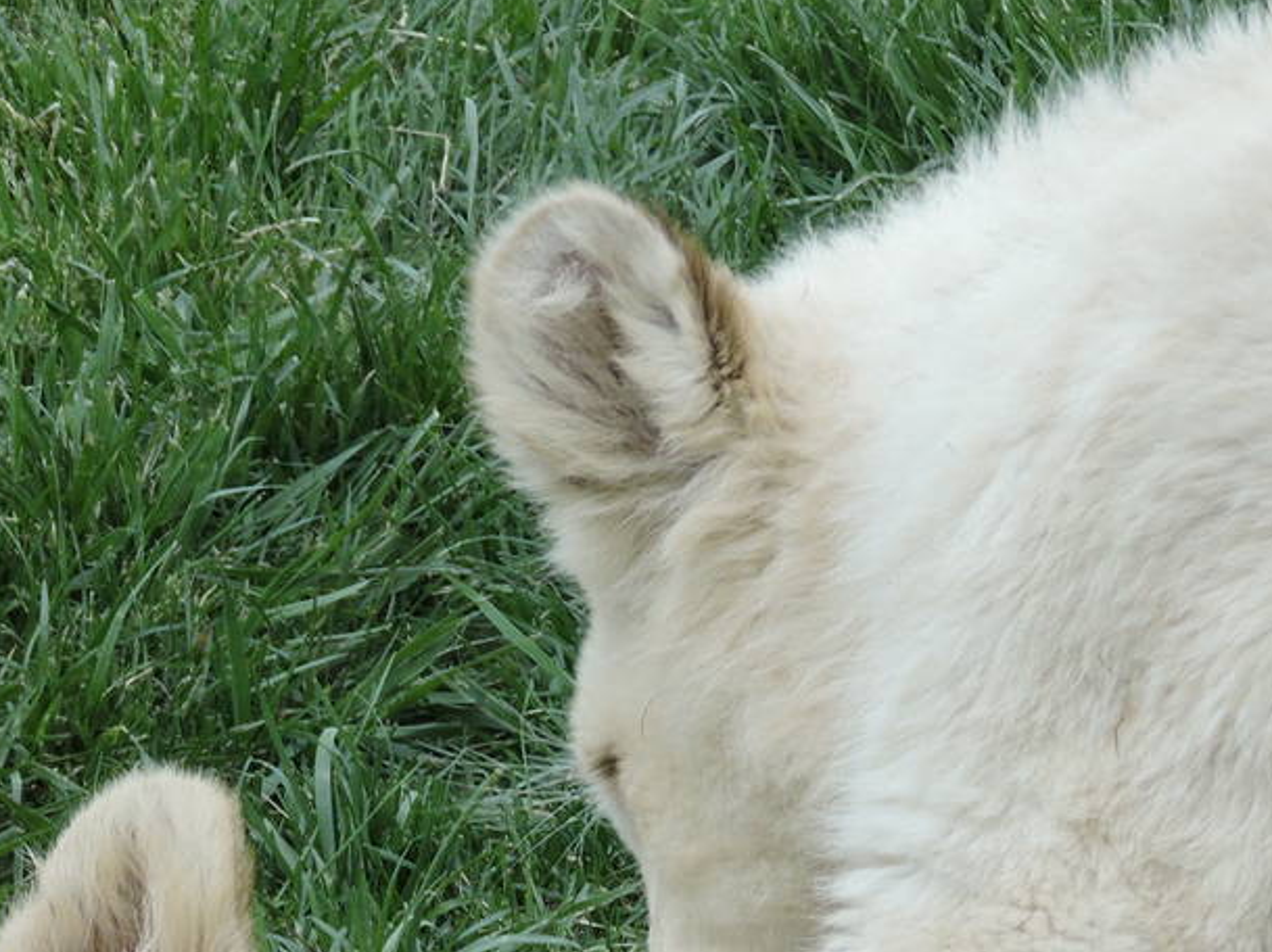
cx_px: 148
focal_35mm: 447
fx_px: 16416
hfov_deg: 4.4
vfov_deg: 3.3
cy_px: 868
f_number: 4.5
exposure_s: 1/200
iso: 100
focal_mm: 30.3
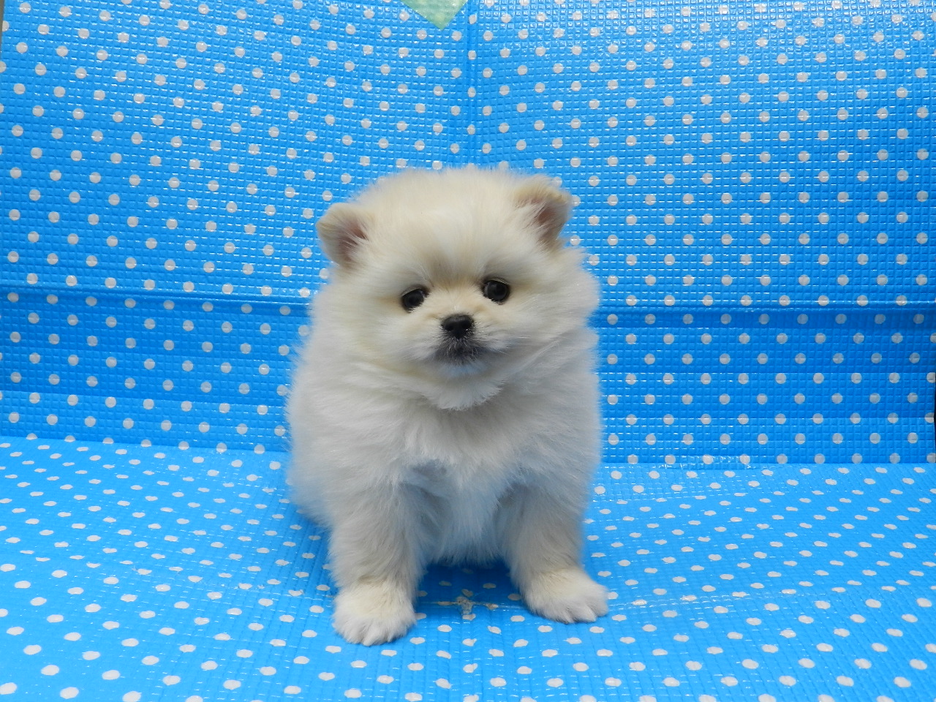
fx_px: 1028
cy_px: 351
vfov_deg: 37.7
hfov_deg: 49.0
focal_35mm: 38
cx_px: 468
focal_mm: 6.7
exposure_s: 1/30
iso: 360
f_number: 4
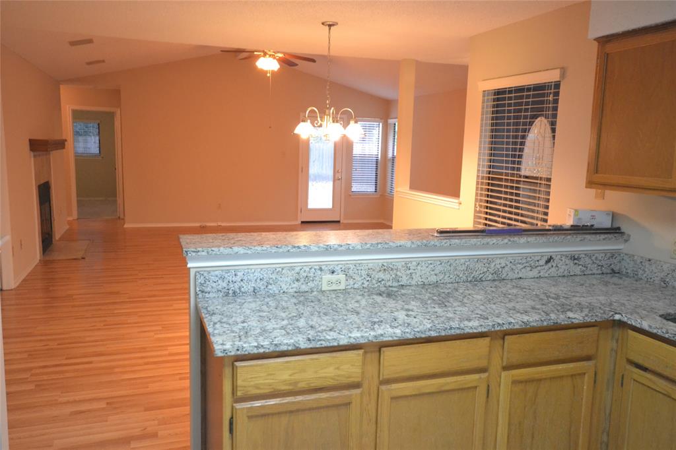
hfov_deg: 64.6
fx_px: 535
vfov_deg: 45.6
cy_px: 225
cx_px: 338
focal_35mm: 28
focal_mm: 19
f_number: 5.6
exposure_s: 1/40
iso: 3200
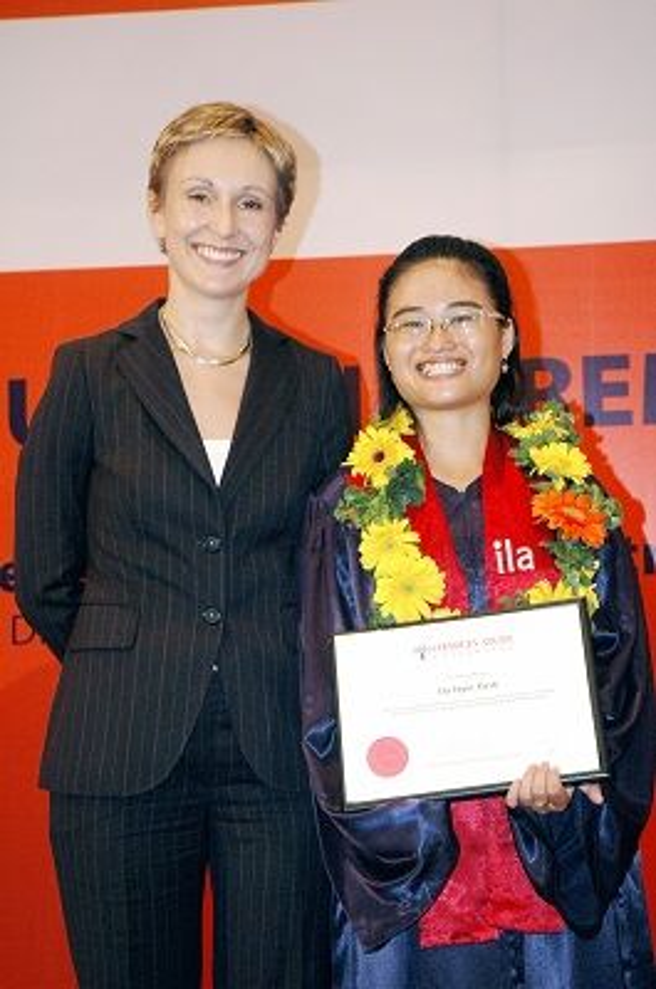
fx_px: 1976
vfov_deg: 28.1
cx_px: 328
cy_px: 494
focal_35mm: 72
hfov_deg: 18.8
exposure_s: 1/30
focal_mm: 48
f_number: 4.5
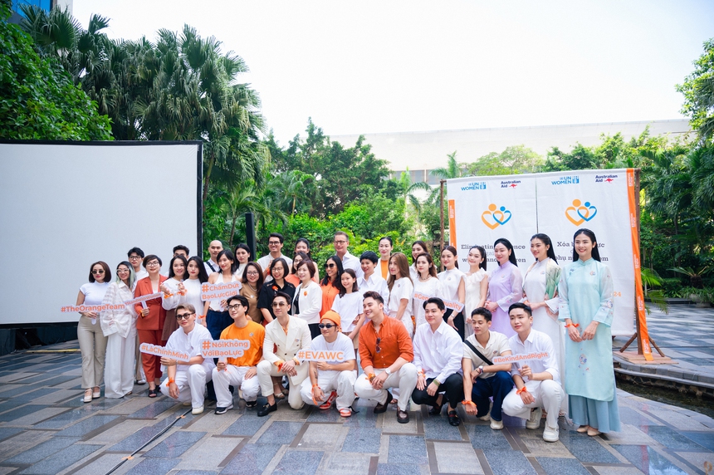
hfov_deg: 73.8
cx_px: 357
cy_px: 238
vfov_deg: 53.1
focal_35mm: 24
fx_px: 476
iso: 125
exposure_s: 1/160
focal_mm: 24
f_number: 4
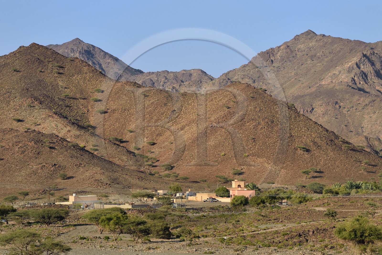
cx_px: 191
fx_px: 1432
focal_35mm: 135
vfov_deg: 10.1
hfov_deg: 15.2
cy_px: 128
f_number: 6.3
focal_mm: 135
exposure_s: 1/640
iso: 200
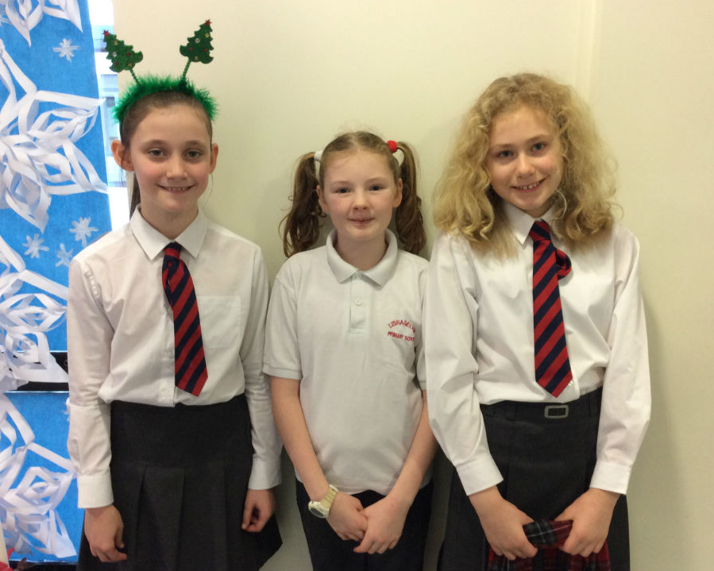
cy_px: 287
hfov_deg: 52.8
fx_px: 718
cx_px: 371
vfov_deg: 43.3
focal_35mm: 34
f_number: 2.4
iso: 100
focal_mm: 3.3
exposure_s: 1/24
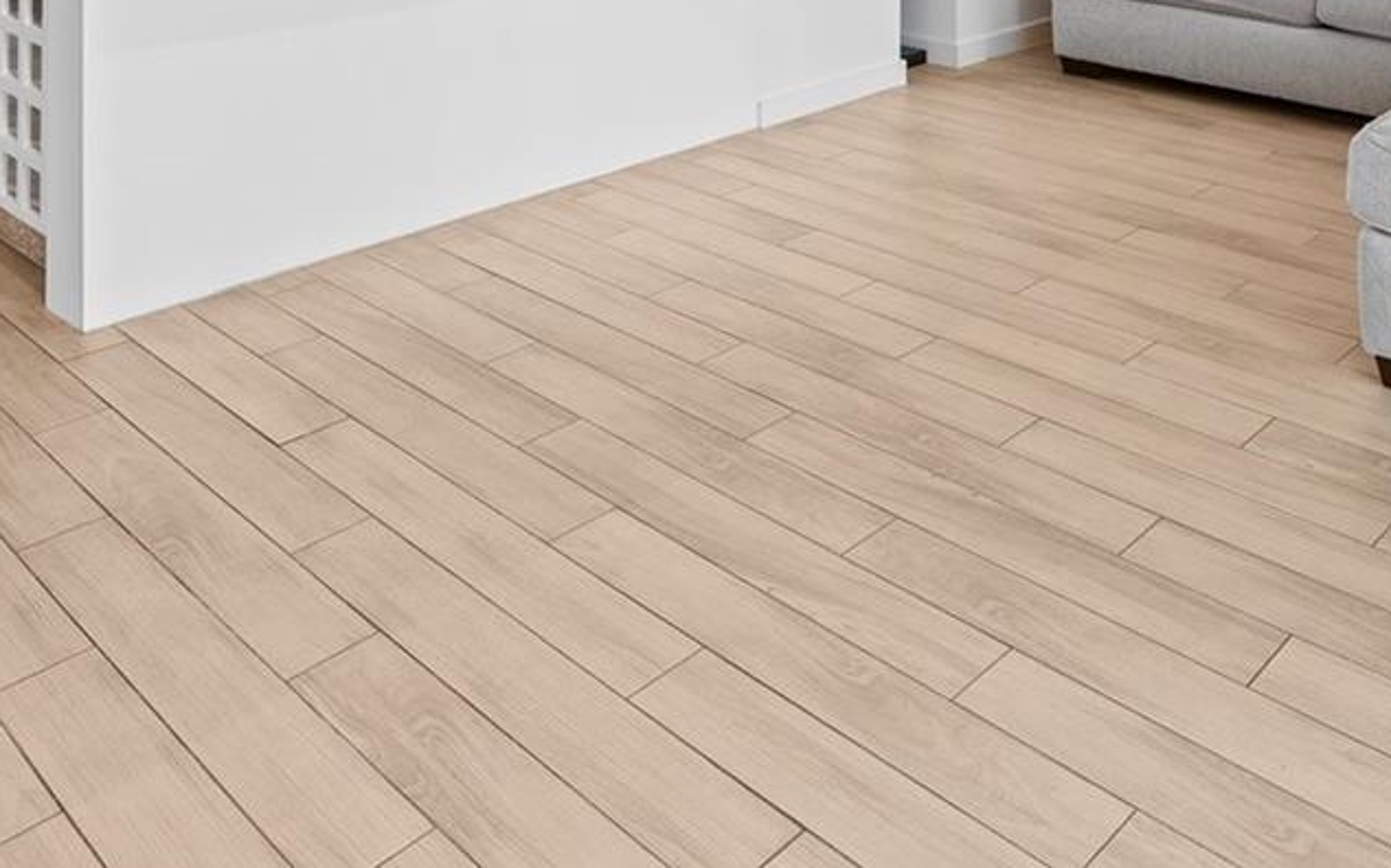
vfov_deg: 28.8
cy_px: -258
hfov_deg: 54.0
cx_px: 647
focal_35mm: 36
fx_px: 1364
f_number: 2.8
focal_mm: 14
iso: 110
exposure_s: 1/13
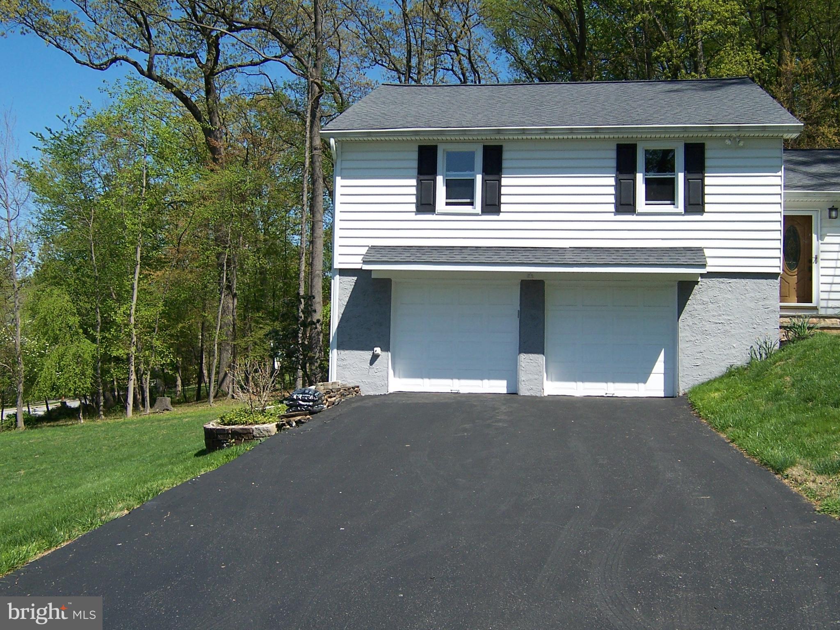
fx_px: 971
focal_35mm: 40
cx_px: 420
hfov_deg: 46.8
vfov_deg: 36.0
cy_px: 315
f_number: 4
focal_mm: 6.7
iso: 80
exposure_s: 1/750
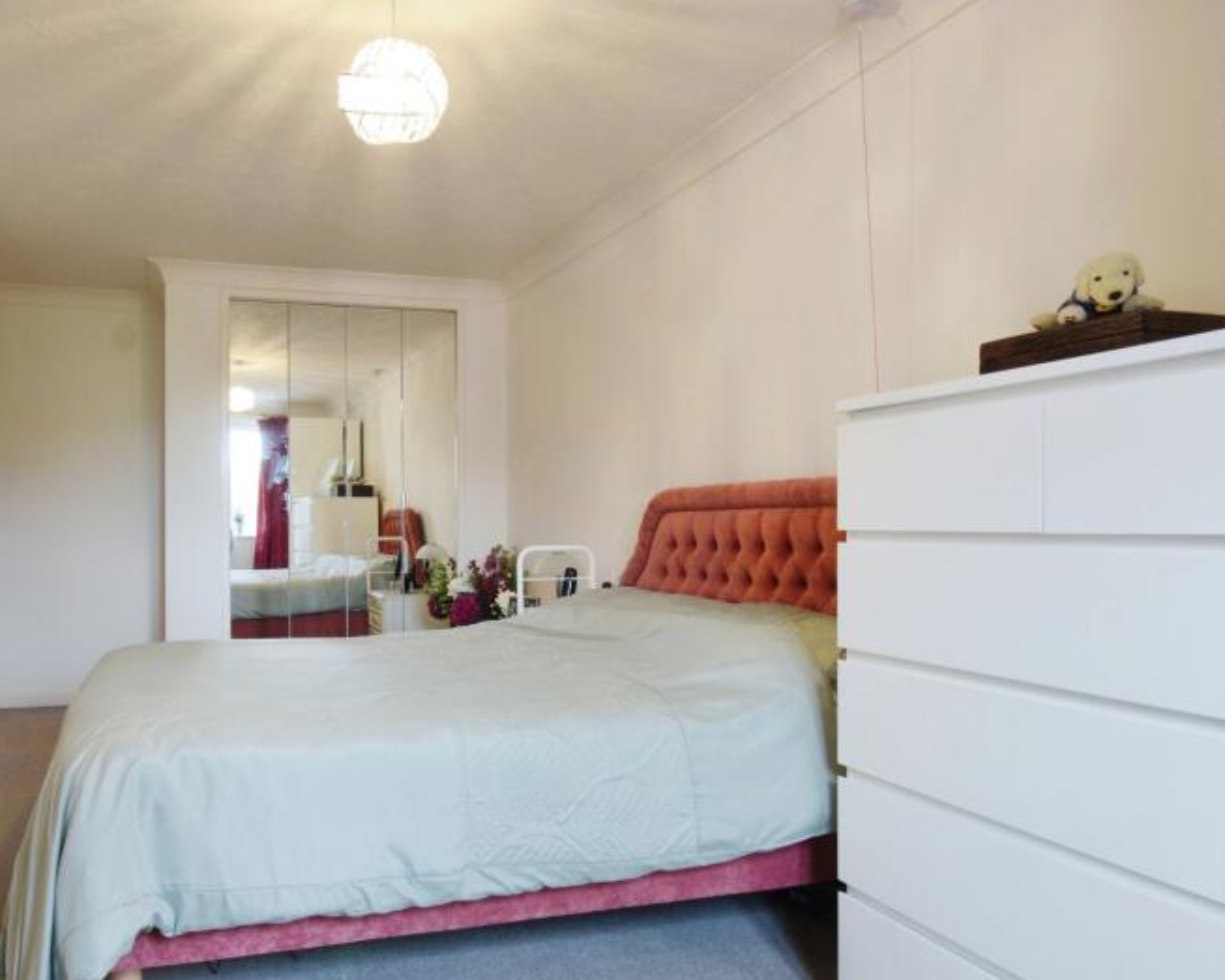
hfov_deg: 72.2
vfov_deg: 63.0
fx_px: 797
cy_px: 525
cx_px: 382
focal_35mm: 22
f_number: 9
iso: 200
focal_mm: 10
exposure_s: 1/2
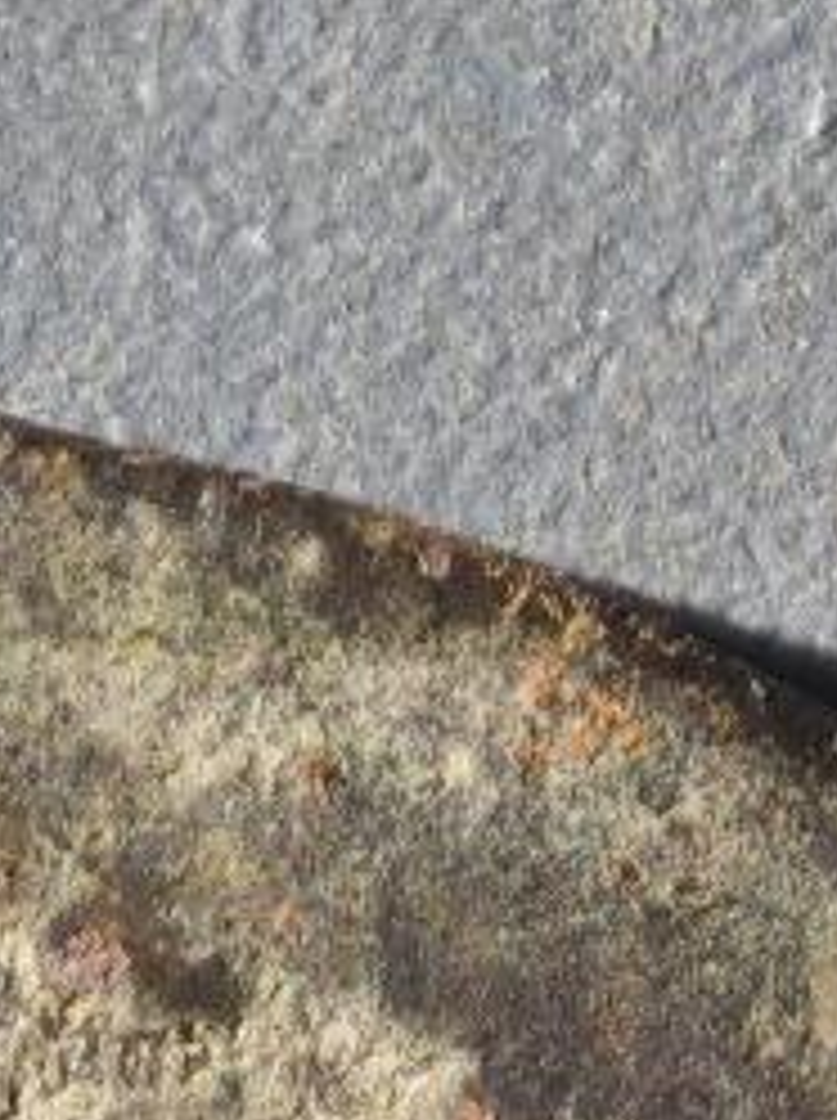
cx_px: -567
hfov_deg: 2.2
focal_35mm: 666
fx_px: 21527
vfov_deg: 3.0
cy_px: 2307
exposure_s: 1/100
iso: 250
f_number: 2
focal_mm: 9
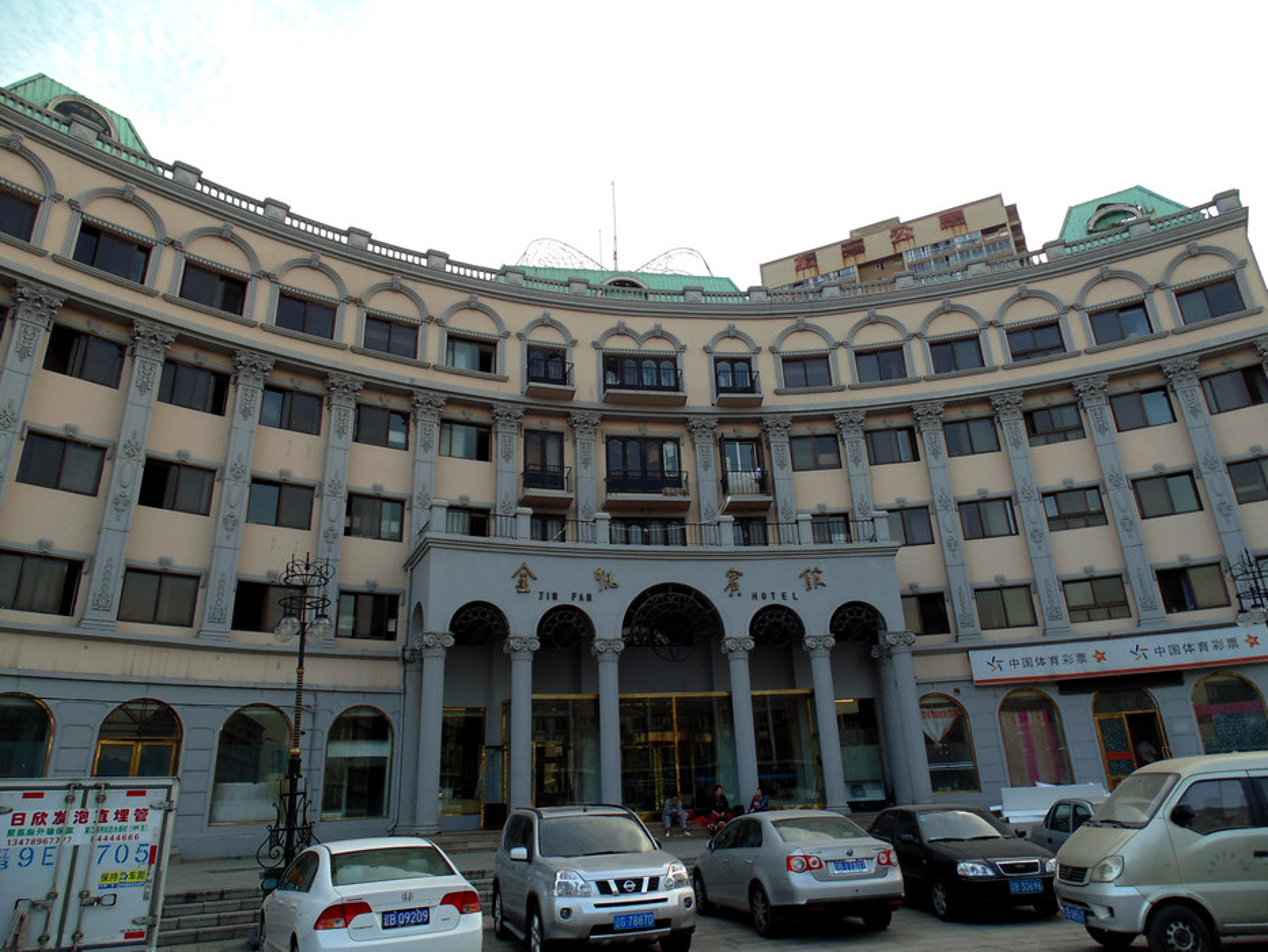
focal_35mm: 22
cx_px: 634
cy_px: 476
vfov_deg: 61.1
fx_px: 806
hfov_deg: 76.4
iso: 80
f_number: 3.1
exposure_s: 1/125
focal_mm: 4
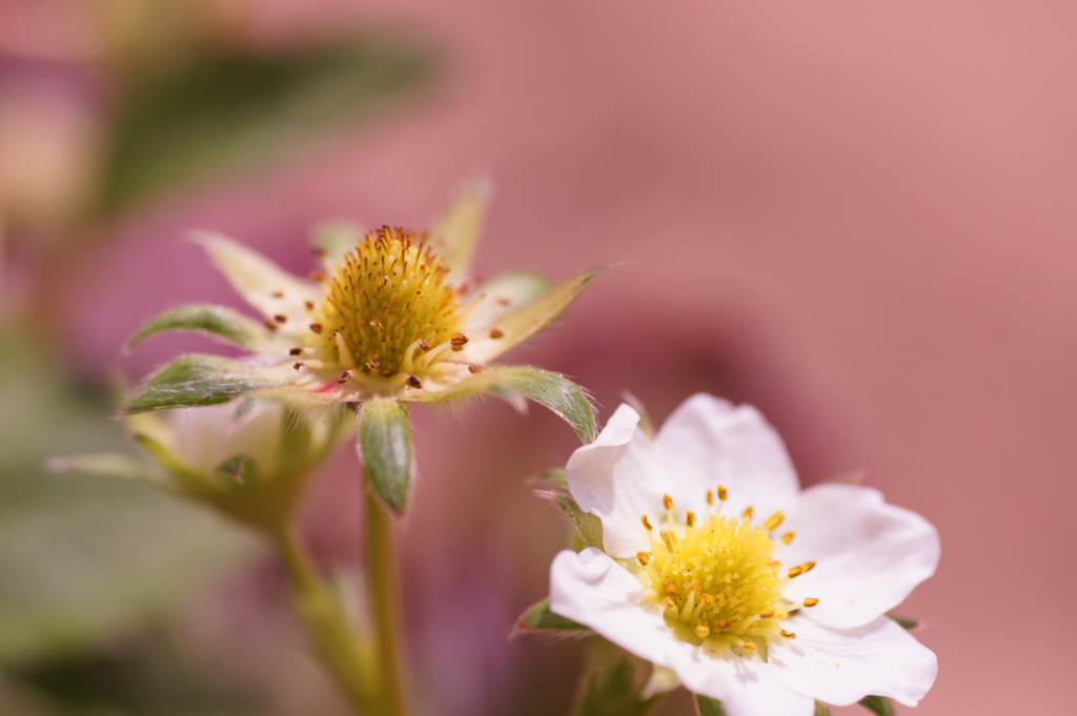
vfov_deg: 13.0
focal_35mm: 105
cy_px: 358
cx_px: 538
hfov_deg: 19.5
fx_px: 3139
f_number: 4
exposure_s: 1/1250
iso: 100
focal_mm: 70
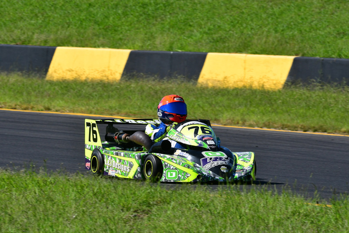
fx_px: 4218
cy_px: 116
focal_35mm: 435
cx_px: 174
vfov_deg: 3.2
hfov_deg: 4.7
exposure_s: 1/640
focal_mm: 290
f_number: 13
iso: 500
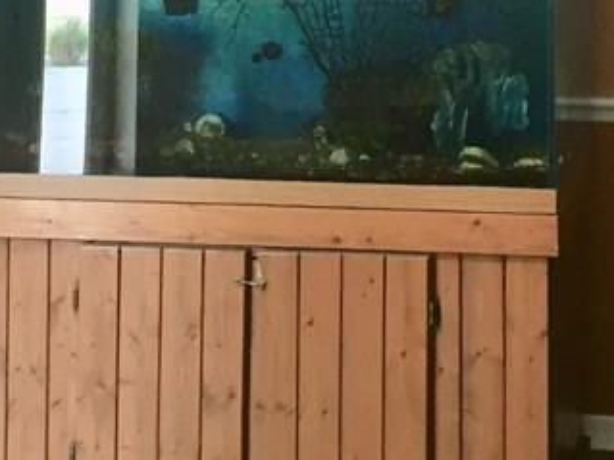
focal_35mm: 93
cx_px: 499
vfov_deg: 15.0
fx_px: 1649
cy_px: -187
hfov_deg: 20.8
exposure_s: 1/30
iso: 80
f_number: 2.2
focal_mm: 4.15
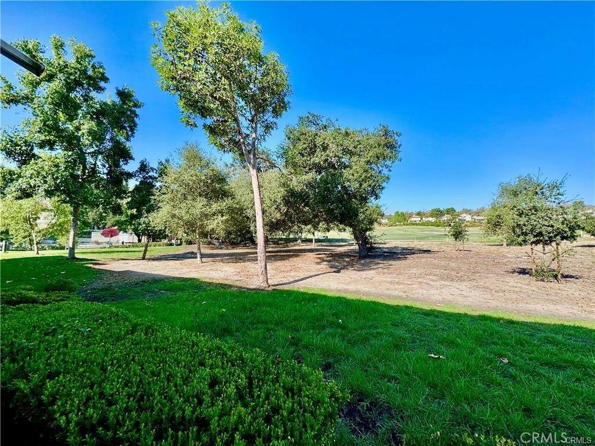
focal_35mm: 14
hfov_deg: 102.1
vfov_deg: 85.7
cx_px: 298
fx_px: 241
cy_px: 223
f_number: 2.2
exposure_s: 1/1006
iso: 50
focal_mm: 2.22
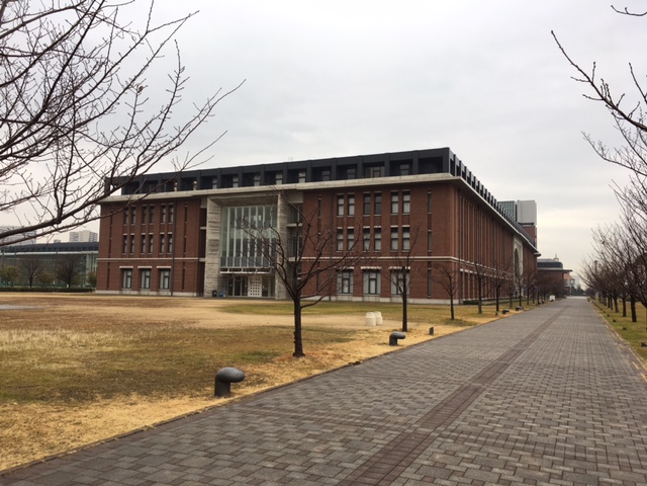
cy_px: 243
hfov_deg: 61.7
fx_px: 542
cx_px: 324
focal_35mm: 29
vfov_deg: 48.2
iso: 25
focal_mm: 4.15
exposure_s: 1/120
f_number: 2.2
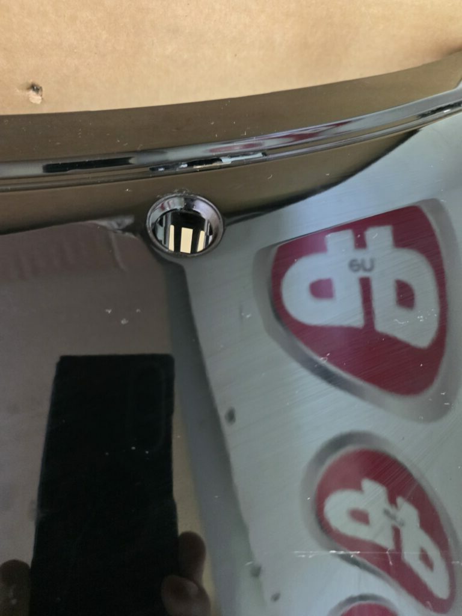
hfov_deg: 58.9
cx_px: 231
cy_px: 308
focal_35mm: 23
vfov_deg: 73.9
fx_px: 409
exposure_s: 1/100
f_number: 1.7
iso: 1250
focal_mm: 6.25
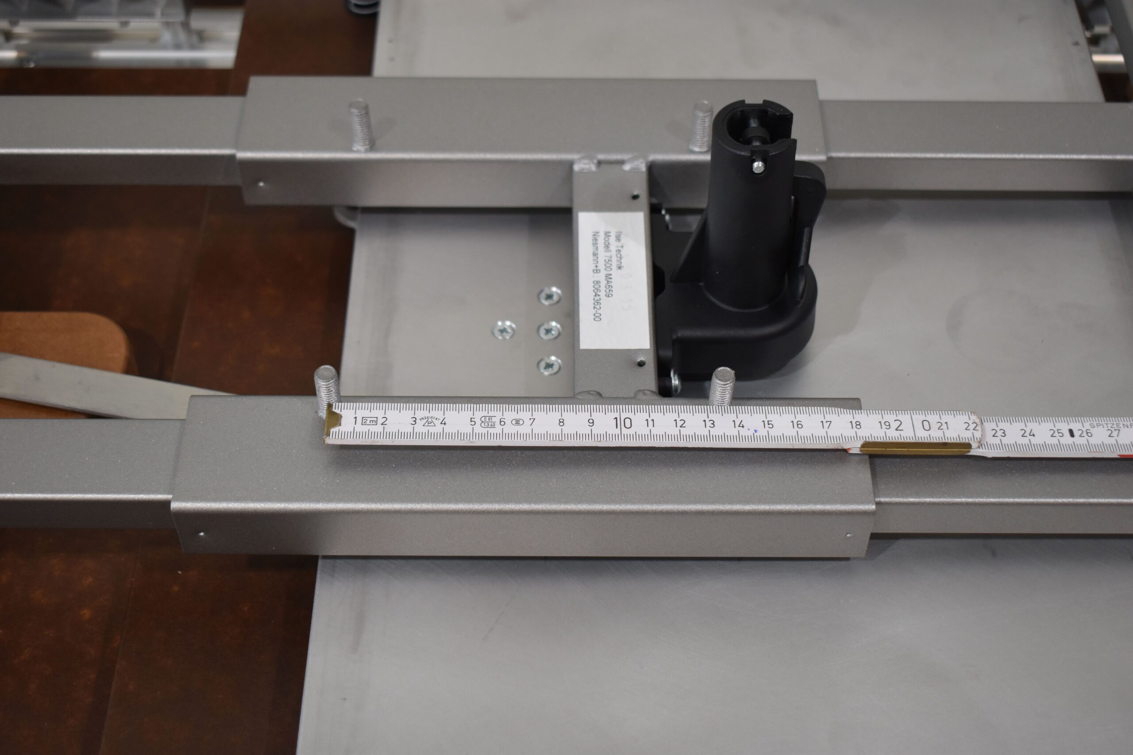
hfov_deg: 37.8
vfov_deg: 25.8
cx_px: 566
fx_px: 1652
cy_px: 378
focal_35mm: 52
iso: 720
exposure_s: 1/250
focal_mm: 35
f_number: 4.5
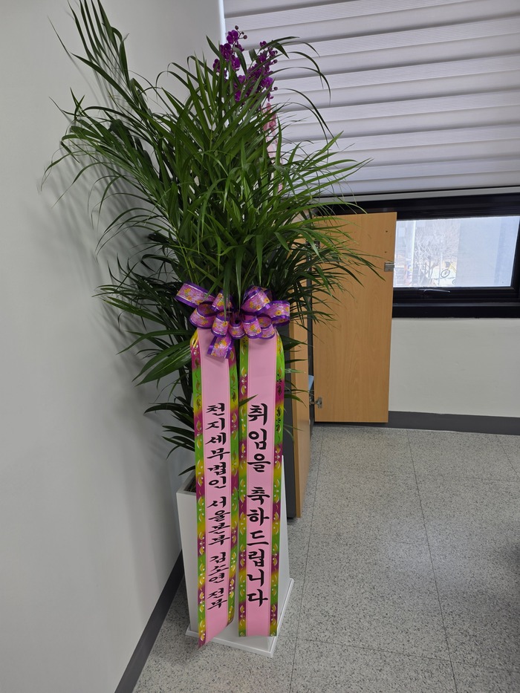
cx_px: 260
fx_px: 461
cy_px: 346
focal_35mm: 23
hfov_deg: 58.9
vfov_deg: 73.9
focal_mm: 6.25
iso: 64
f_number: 1.7
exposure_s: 1/120
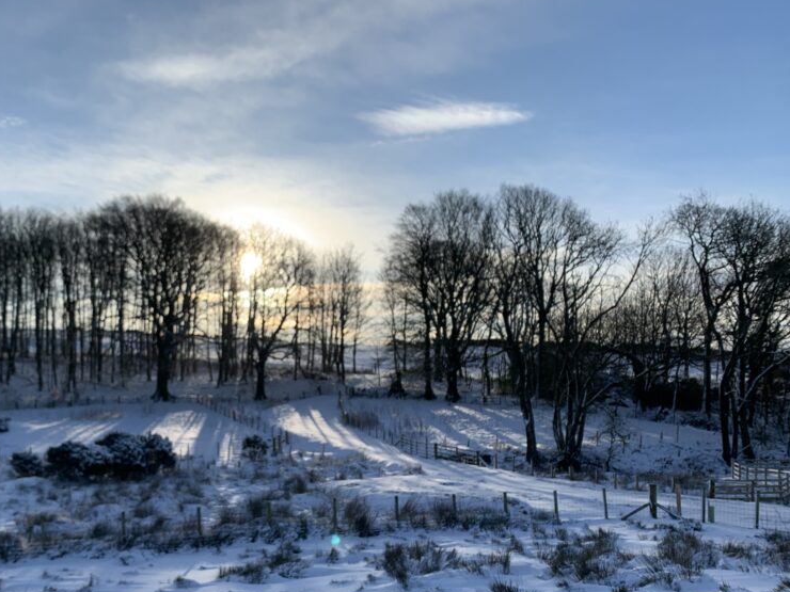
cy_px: 400
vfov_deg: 39.1
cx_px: 297
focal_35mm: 36
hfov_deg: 50.8
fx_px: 822
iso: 25
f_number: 1.8
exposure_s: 1/3289
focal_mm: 4.25
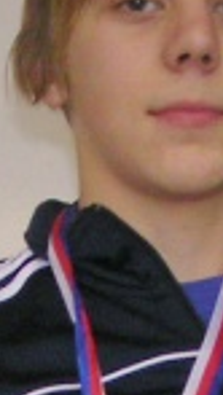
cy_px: 525
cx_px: 247
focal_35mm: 150
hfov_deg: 8.1
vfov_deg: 13.7
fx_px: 1572
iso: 200
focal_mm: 5.8
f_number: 2.8
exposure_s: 1/40
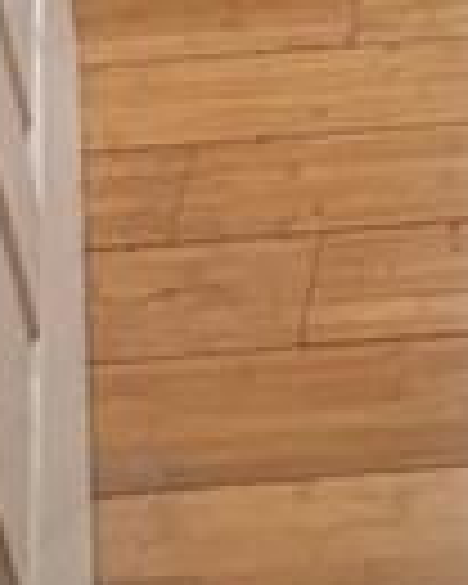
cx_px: 652
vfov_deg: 13.6
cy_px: -936
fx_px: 1402
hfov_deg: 17.5
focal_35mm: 81
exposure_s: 1/60
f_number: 2.2
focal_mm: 2.22
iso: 200
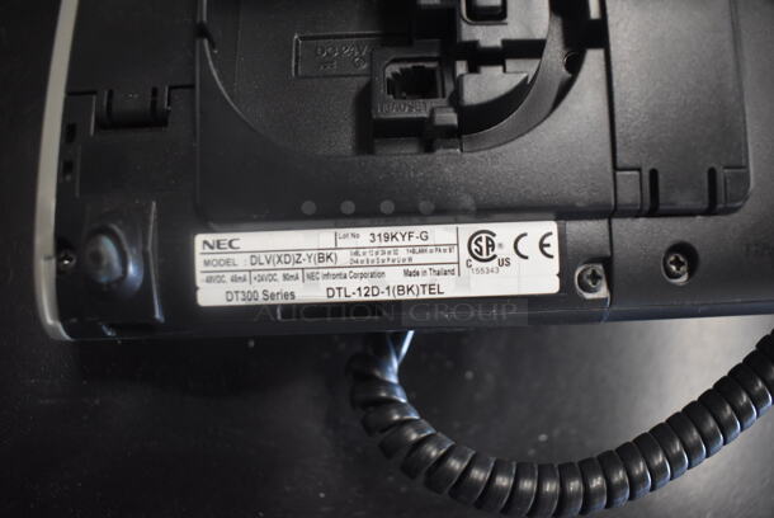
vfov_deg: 43.7
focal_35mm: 30
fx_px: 646
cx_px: 387
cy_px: 259
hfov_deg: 61.9
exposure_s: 1/125
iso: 2800
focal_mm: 20
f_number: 3.5
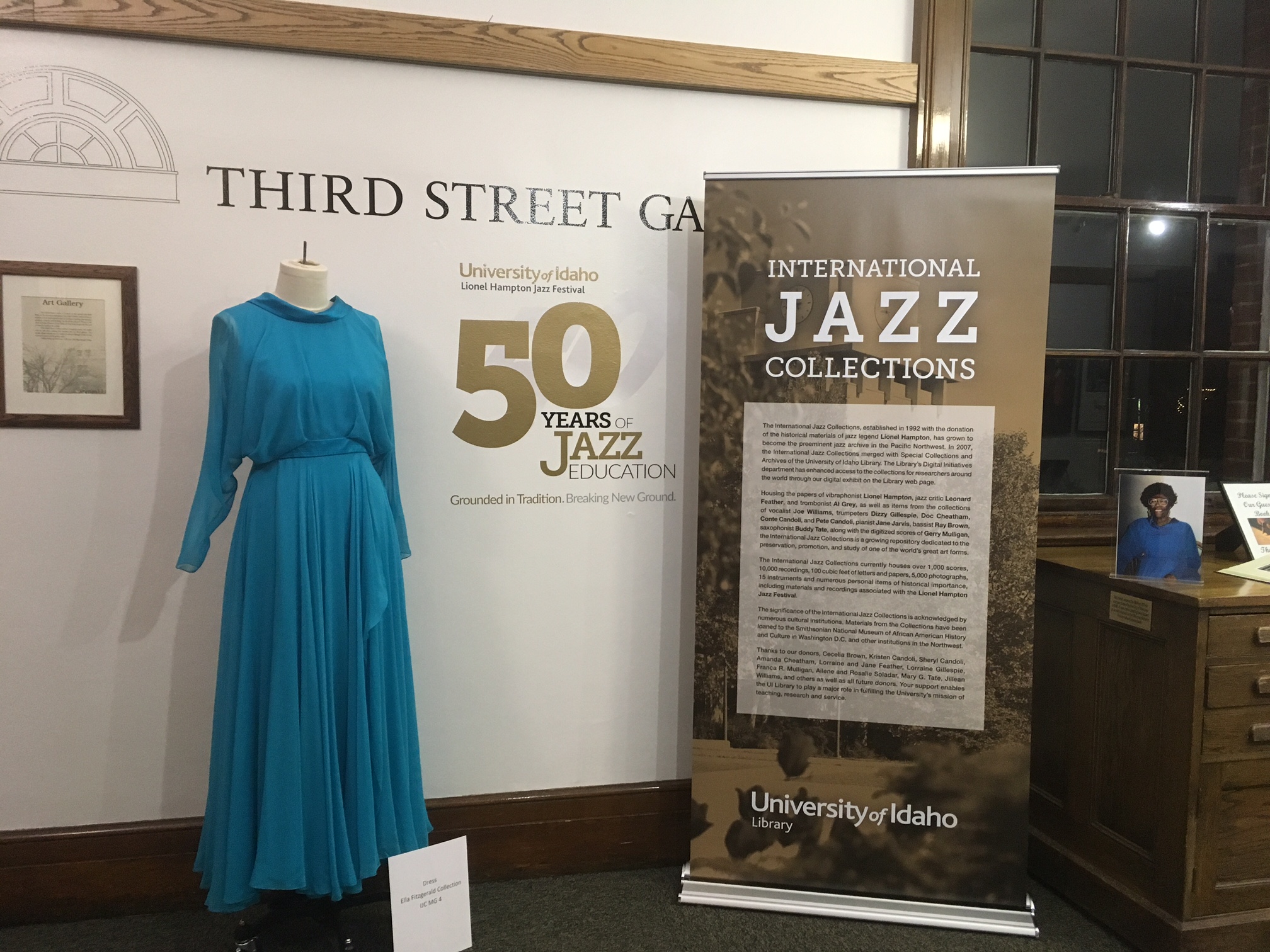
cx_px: 635
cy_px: 476
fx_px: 1064
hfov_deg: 61.7
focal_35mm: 29
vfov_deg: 48.2
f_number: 2.2
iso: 160
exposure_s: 1/30
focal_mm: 4.15
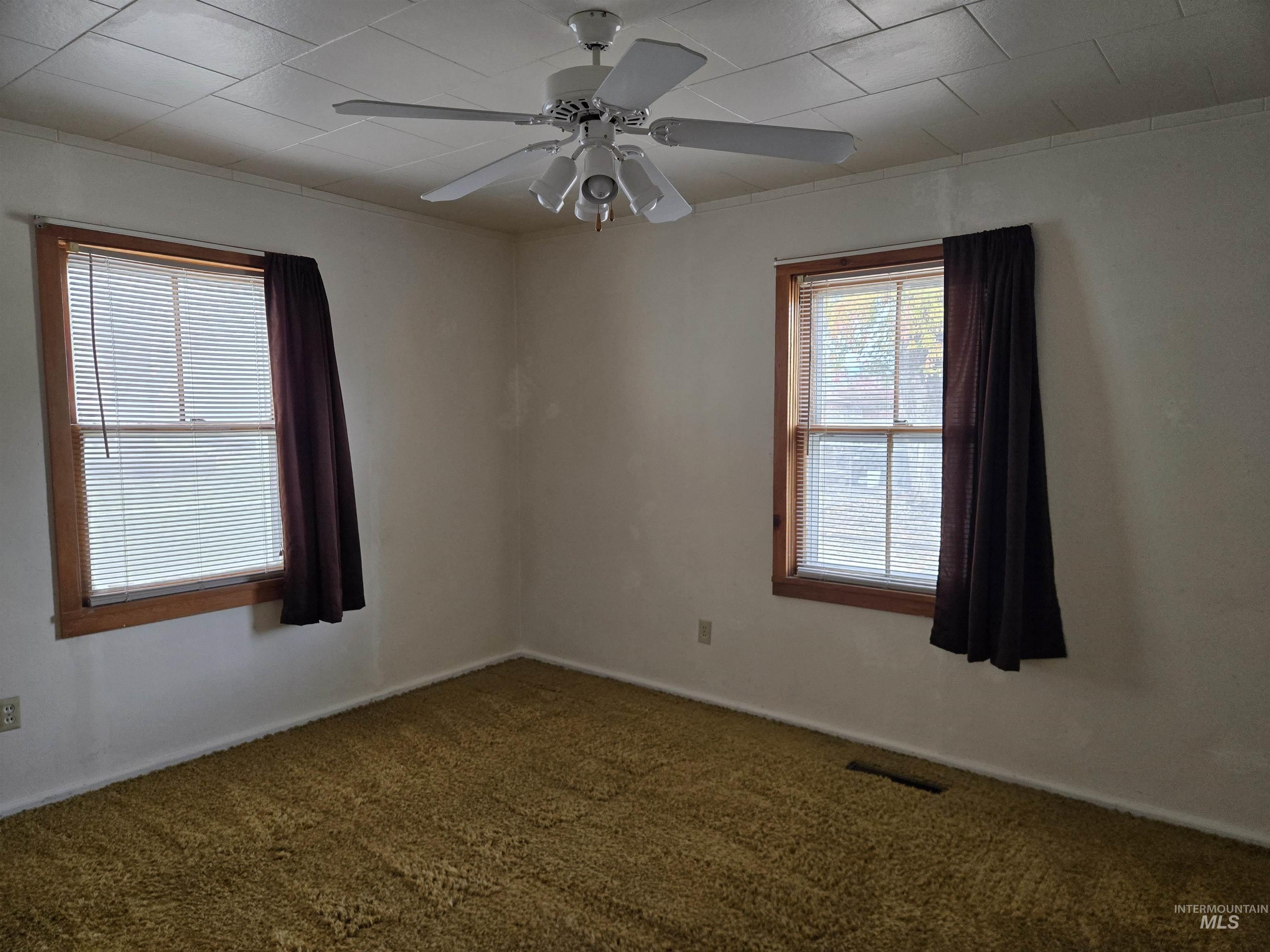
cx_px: 635
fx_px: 844
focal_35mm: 23
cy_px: 476
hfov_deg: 73.9
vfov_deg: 58.9
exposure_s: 1/120
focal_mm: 5.4
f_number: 1.8
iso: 250
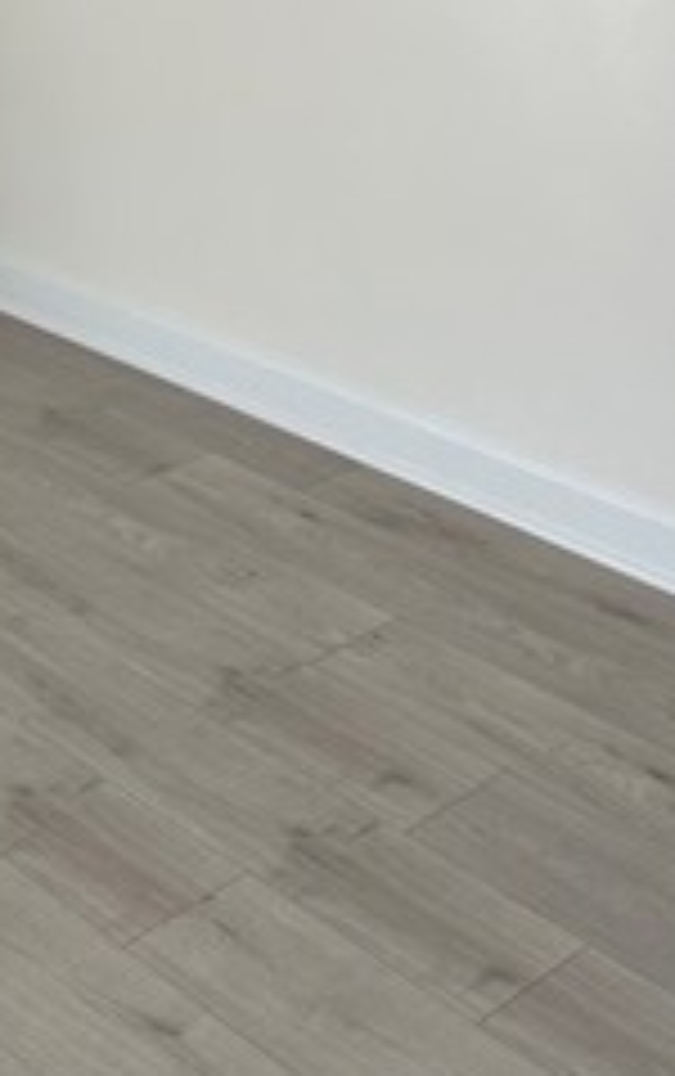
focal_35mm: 68
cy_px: 198
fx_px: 1995
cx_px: 158
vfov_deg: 29.4
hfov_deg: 19.1
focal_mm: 6.86
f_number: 1.78
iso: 100
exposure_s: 1/155
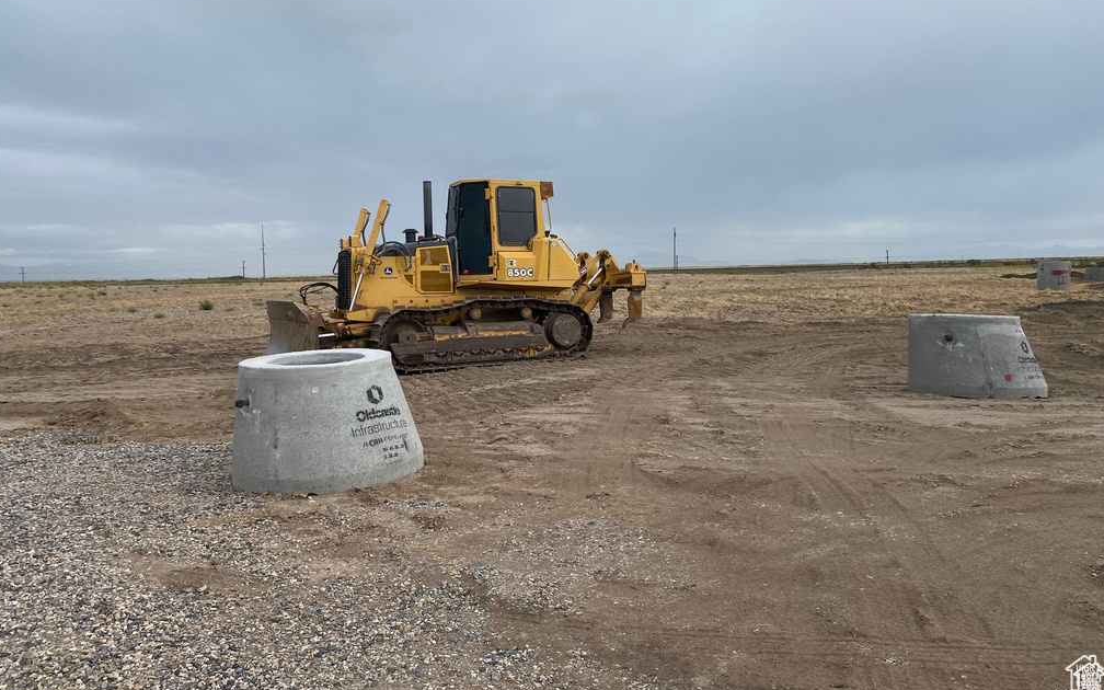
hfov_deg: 66.5
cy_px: 281
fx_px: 842
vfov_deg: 44.3
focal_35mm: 28
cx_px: 553
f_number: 1.8
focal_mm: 4.25
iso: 32
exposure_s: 1/1395
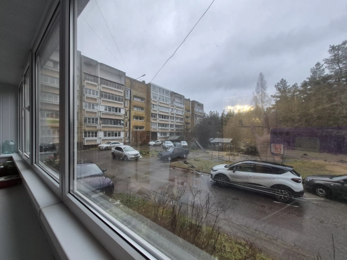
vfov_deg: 89.9
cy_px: 130
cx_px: 174
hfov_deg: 106.2
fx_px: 130
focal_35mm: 13
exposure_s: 1/50
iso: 64
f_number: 2.2
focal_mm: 1.74
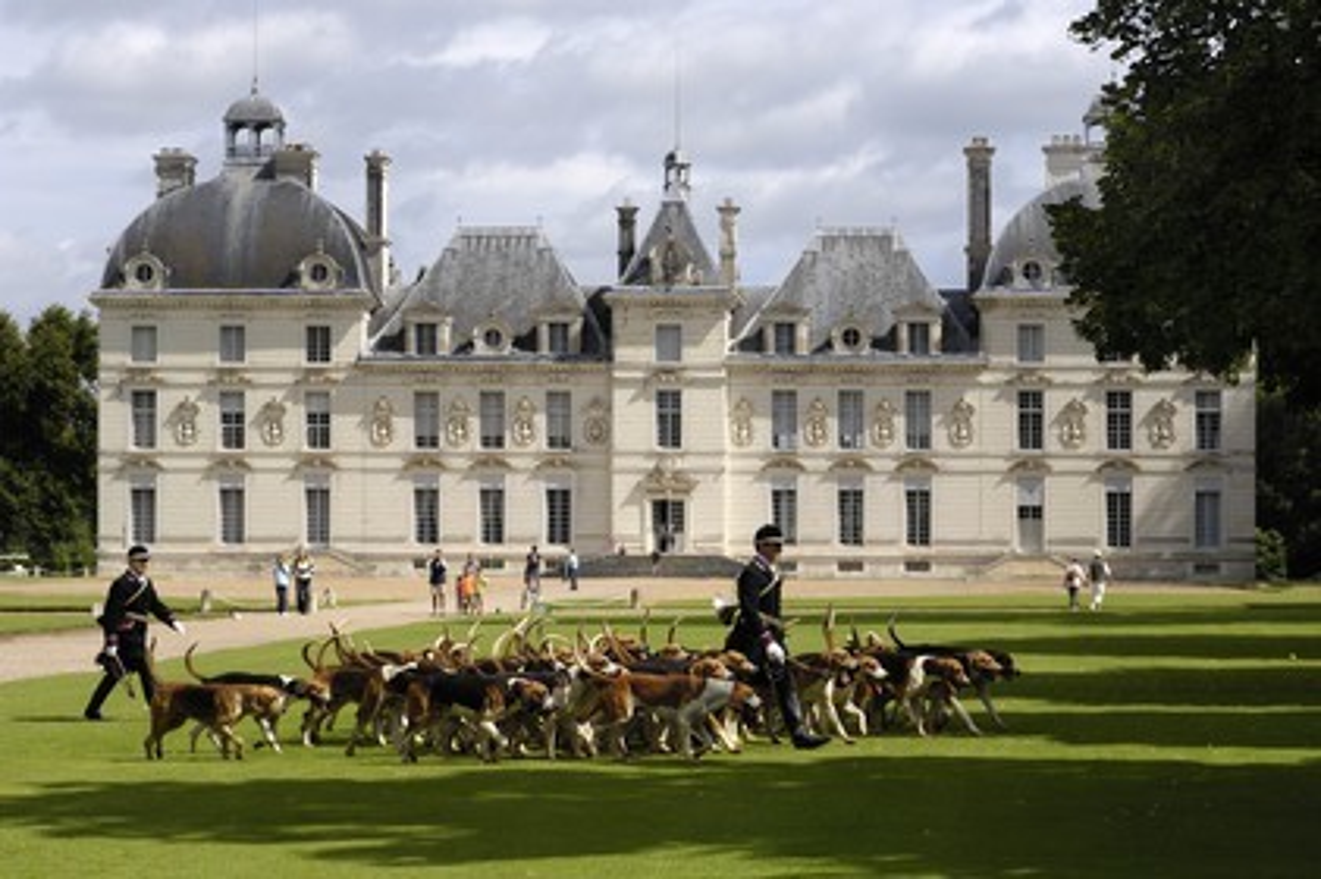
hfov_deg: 21.9
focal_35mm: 93
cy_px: 440
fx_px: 3410
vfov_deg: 14.7
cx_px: 660
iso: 100
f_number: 5.6
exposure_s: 1/500
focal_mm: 62
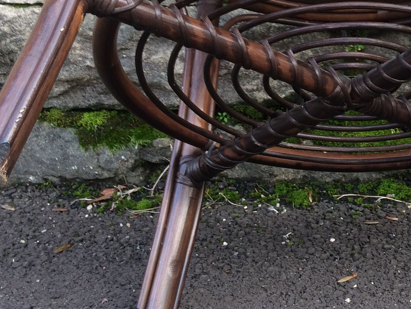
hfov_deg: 26.8
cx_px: 342
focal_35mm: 71
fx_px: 843
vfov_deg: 20.3
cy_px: 24
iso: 40
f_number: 2.2
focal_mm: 4.15
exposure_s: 1/50
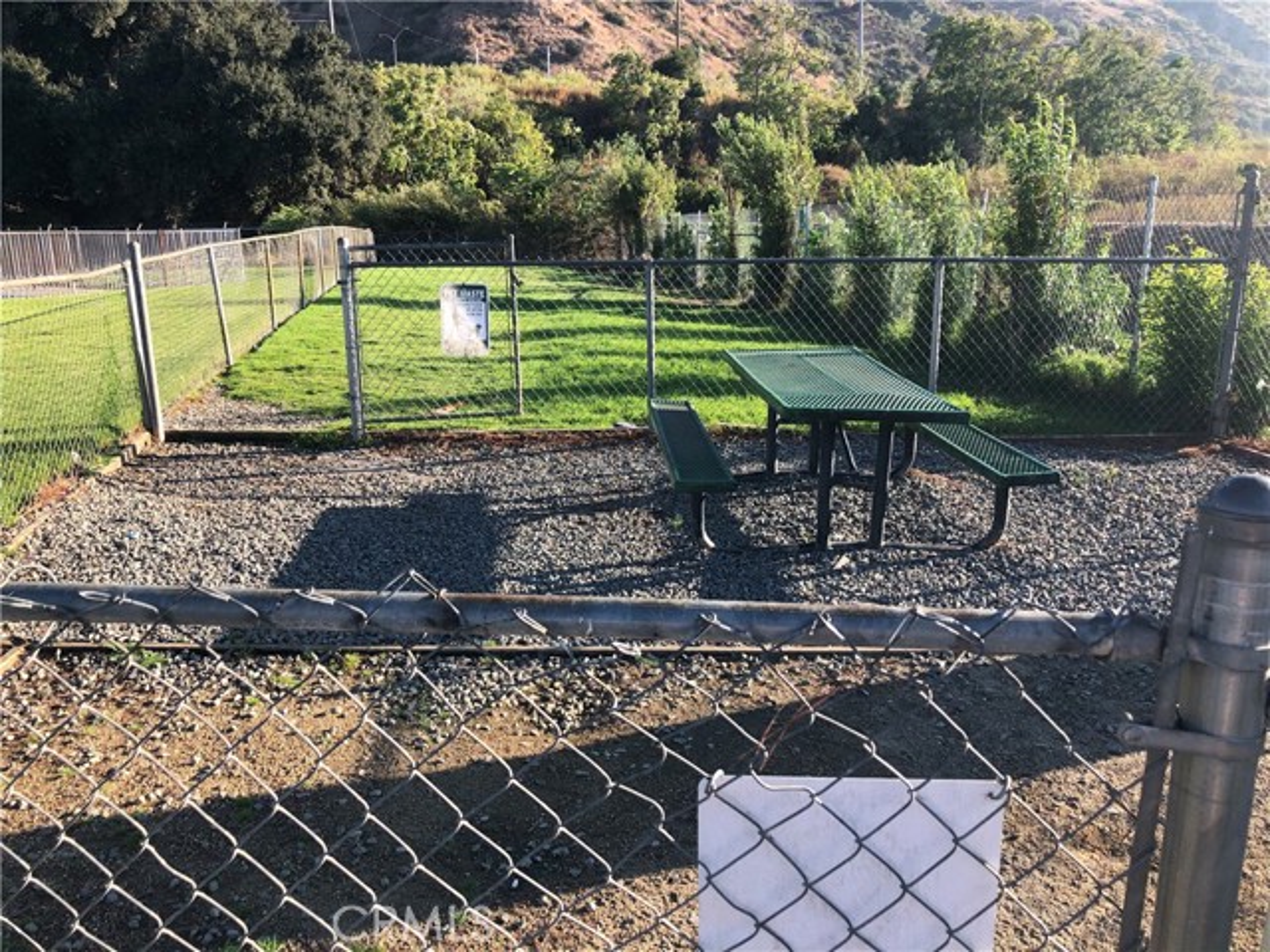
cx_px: 635
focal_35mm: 28
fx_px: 1027
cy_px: 476
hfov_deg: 63.4
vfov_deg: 49.7
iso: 20
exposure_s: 1/445
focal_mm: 3.99
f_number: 1.8
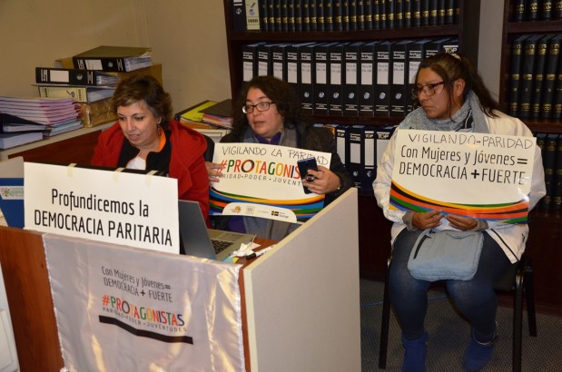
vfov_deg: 31.8
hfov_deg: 46.5
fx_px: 654
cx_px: 281
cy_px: 186
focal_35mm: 42
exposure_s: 1/60
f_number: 4
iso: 800
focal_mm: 28
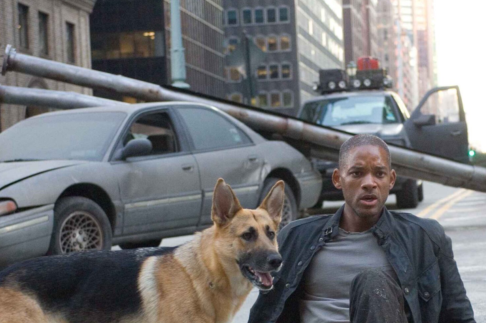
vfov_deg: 11.5
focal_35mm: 118
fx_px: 1589
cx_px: 328
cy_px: 269
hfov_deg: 17.3
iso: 640
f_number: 4
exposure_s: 1/125
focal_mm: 45
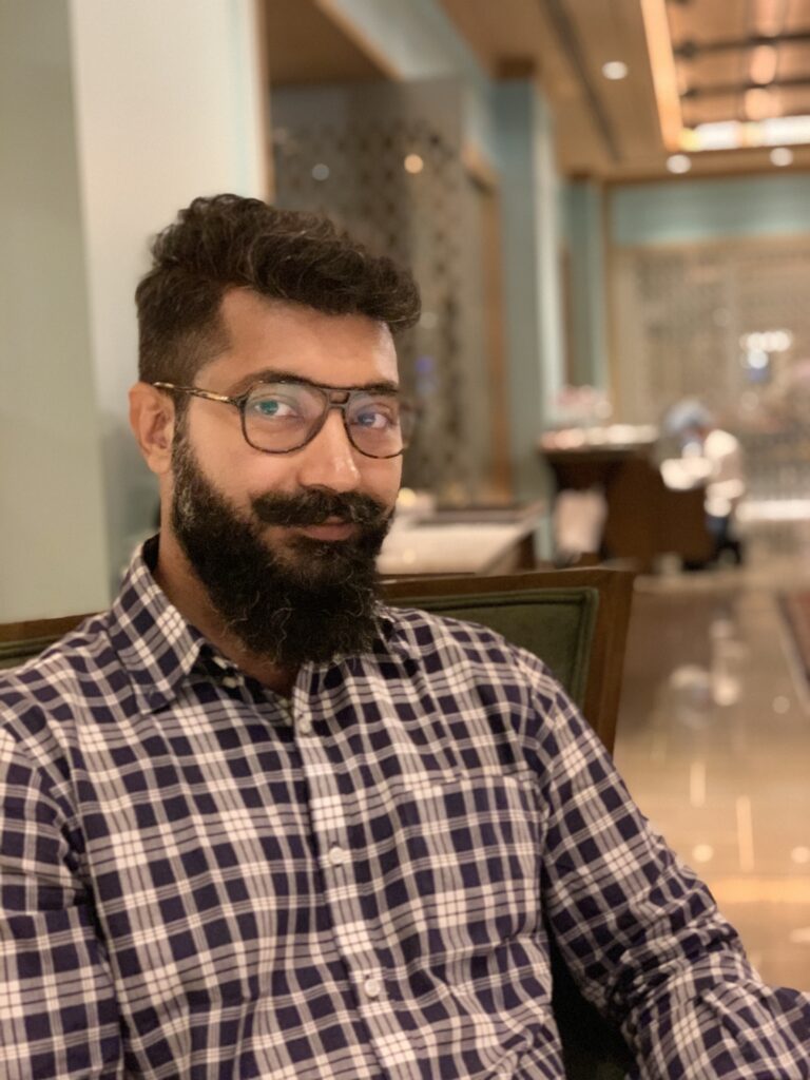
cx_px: 405
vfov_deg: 36.8
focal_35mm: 52
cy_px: 540
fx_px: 1622
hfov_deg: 28.0
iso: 640
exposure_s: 1/25
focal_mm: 6
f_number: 2.4
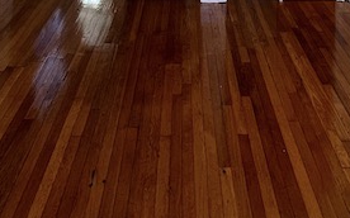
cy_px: -148
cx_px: 181
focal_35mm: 40
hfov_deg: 49.3
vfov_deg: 22.6
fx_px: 381
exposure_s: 1/60
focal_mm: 1.57
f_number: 1.8
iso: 160
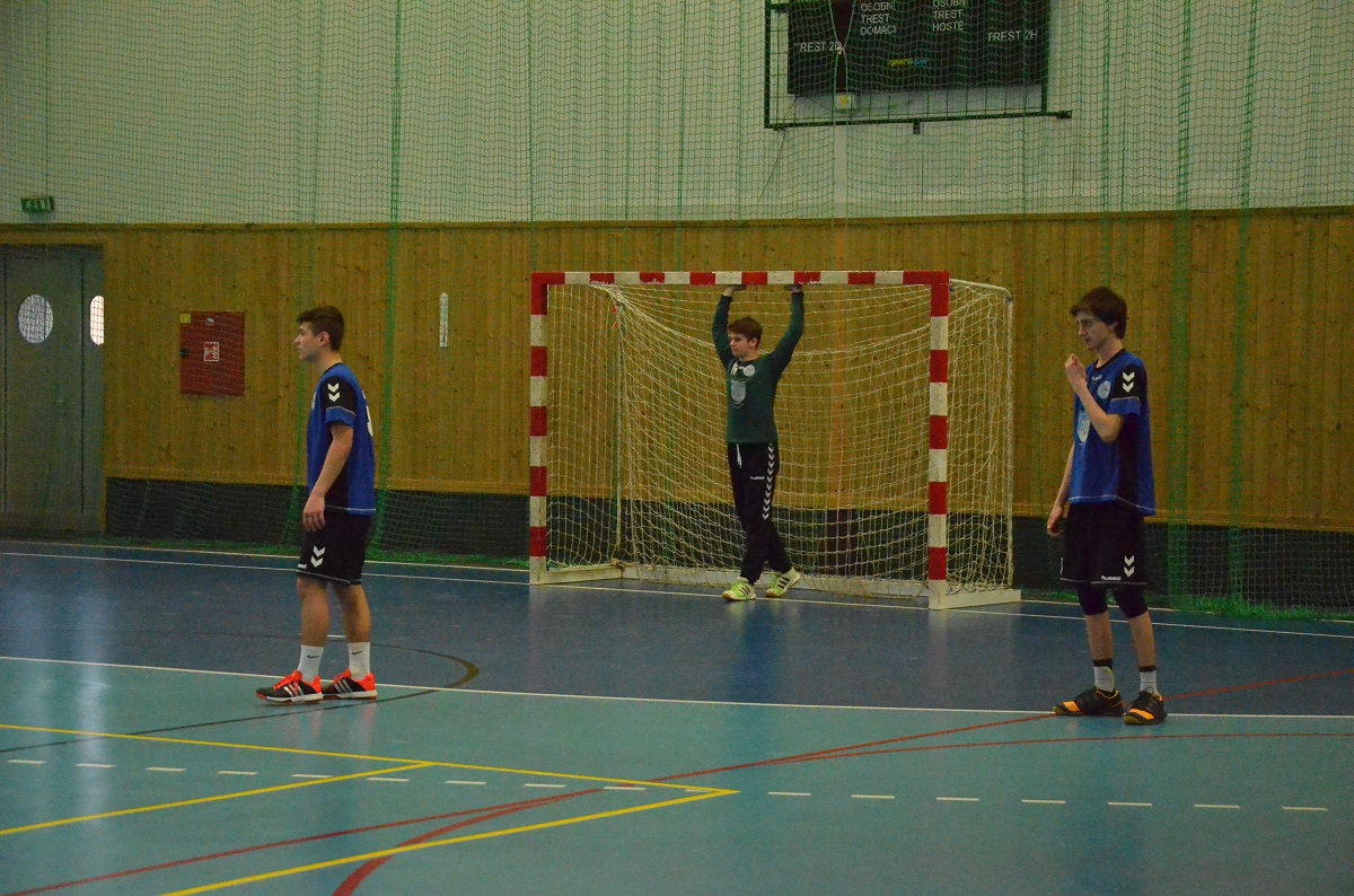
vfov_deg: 14.6
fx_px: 3490
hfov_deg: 22.0
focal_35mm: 93
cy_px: 448
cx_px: 677
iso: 6400
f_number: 6.3
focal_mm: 62
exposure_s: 1/1000
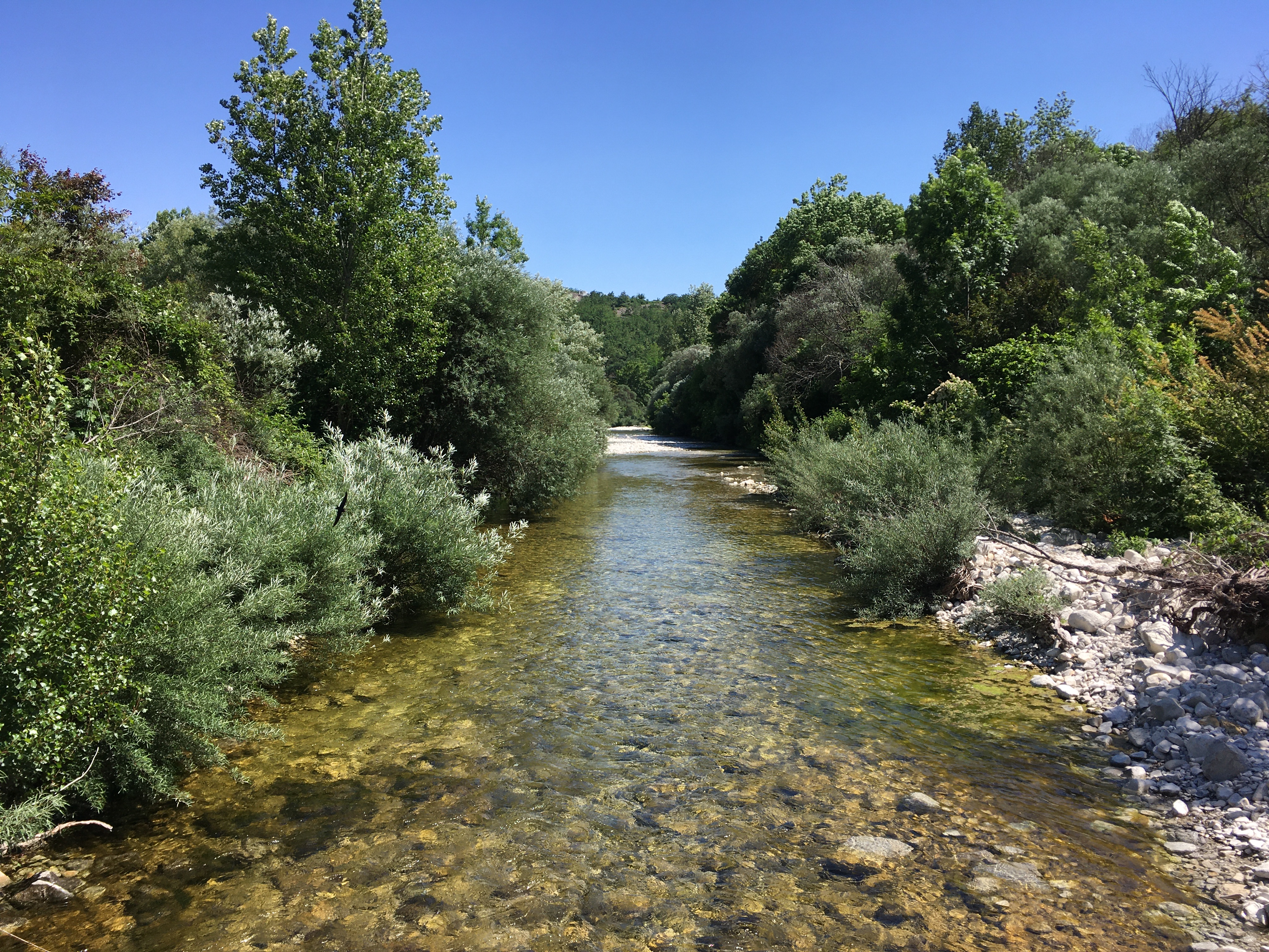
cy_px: 476
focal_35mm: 29
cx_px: 634
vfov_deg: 48.2
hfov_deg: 61.7
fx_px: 1063
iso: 25
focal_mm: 4.15
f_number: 2.2
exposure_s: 1/1148
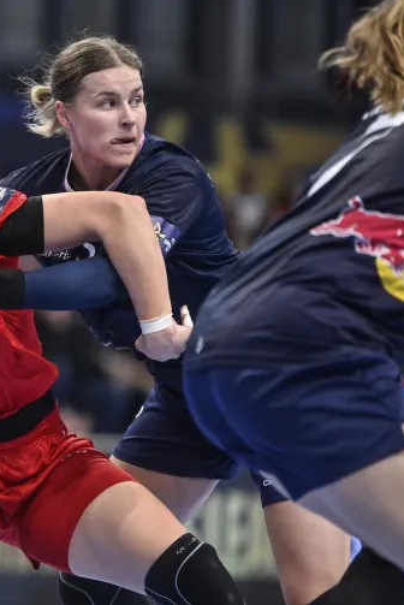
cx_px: 2
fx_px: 5076
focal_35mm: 302
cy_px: 301
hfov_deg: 4.6
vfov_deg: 6.8
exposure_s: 1/2000
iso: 5000
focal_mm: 200
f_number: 2.8
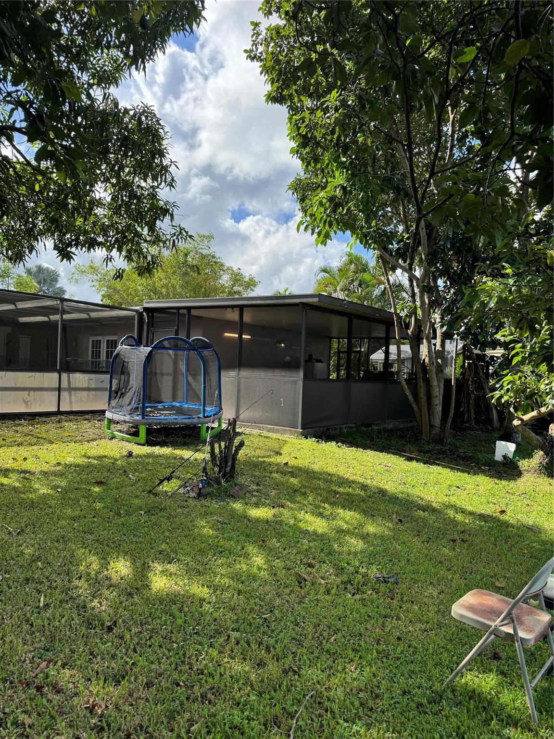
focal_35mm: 24
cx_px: 277
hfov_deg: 56.8
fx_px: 512
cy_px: 370
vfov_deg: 71.6
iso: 80
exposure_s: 1/1637
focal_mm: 6.76
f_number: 1.78
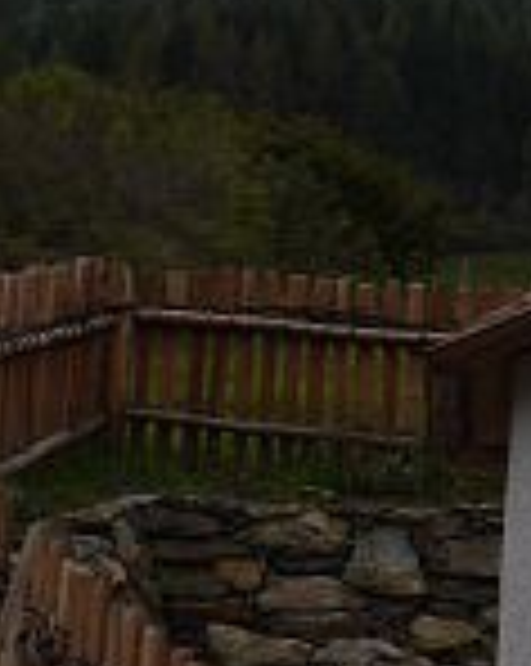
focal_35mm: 148
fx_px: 2913
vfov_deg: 13.0
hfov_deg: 9.2
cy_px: 94
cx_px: 1350
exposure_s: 1/160
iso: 160
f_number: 5.6
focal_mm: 14
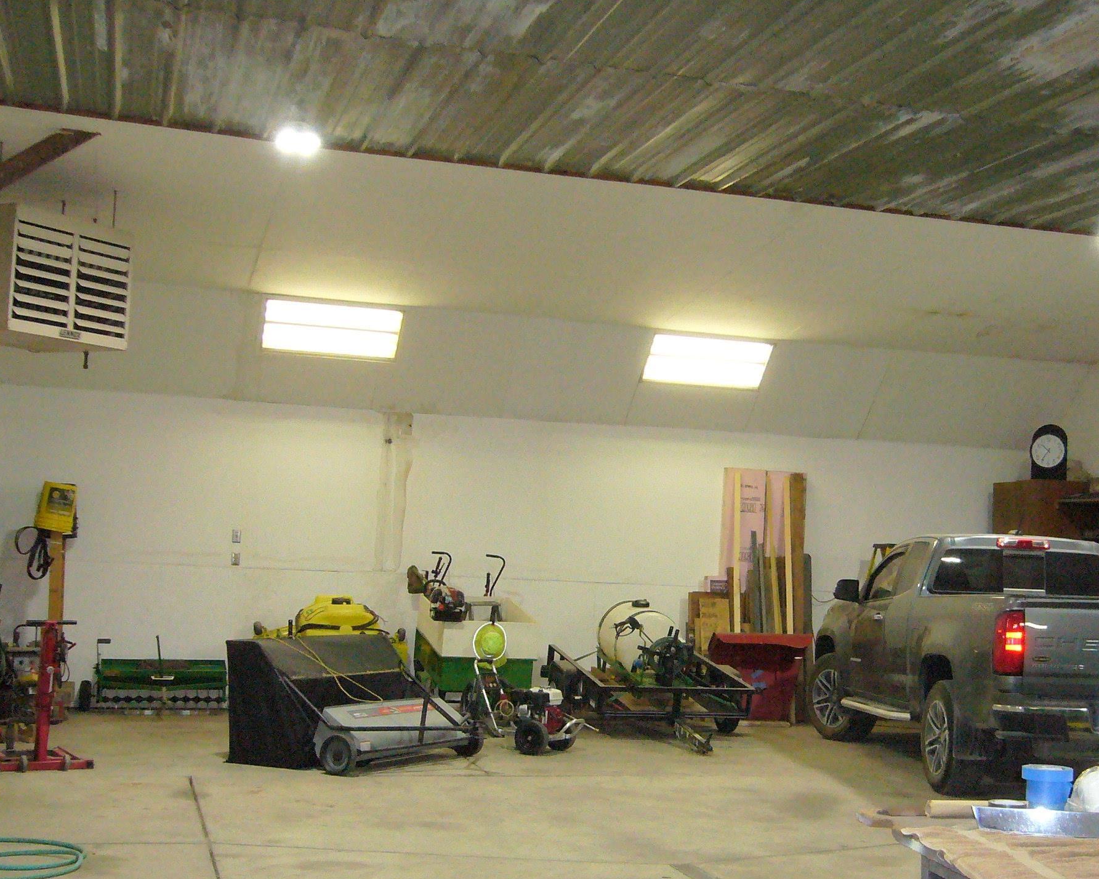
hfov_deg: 37.8
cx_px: 675
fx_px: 1594
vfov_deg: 30.8
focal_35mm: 49
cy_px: 507
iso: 400
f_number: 2.8
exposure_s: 1/60
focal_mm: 5.8
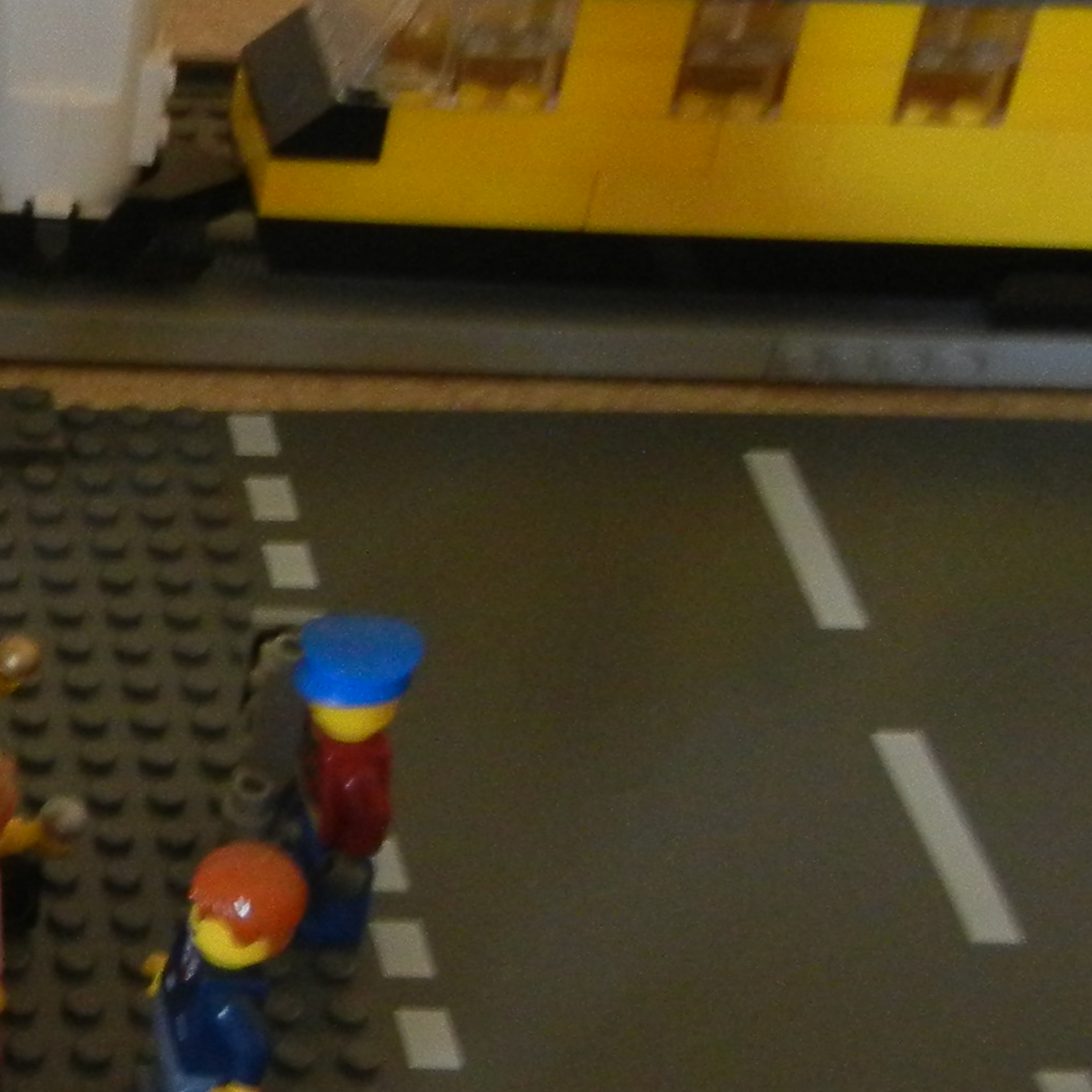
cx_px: -660
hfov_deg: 15.1
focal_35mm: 105
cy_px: 620
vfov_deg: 16.6
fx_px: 3747
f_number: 3.5
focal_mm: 5.4
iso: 400
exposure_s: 1/8.7
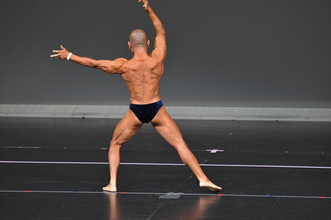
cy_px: 110
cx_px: 166
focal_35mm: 375
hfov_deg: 5.5
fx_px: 3446
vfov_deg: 3.7
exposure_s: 1/400
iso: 4000
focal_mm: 250
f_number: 5.6
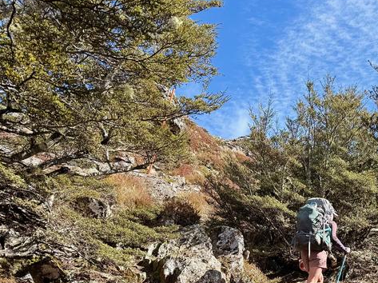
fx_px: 567
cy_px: 244
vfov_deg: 27.2
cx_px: 377
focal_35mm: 52
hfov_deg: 33.7
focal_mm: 6.76
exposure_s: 1/1075
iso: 80
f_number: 1.78
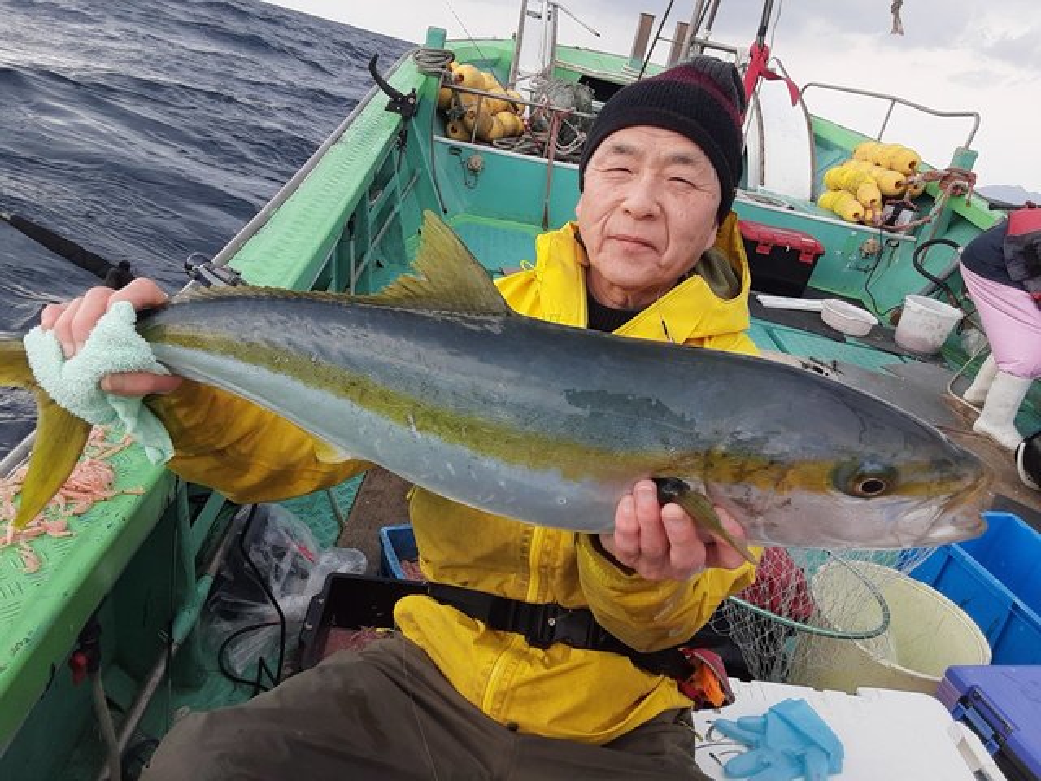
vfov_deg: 51.4
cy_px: 390
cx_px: 520
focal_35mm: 27
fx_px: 812
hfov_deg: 65.3
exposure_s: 1/451
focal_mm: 2.91
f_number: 1.9
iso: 40
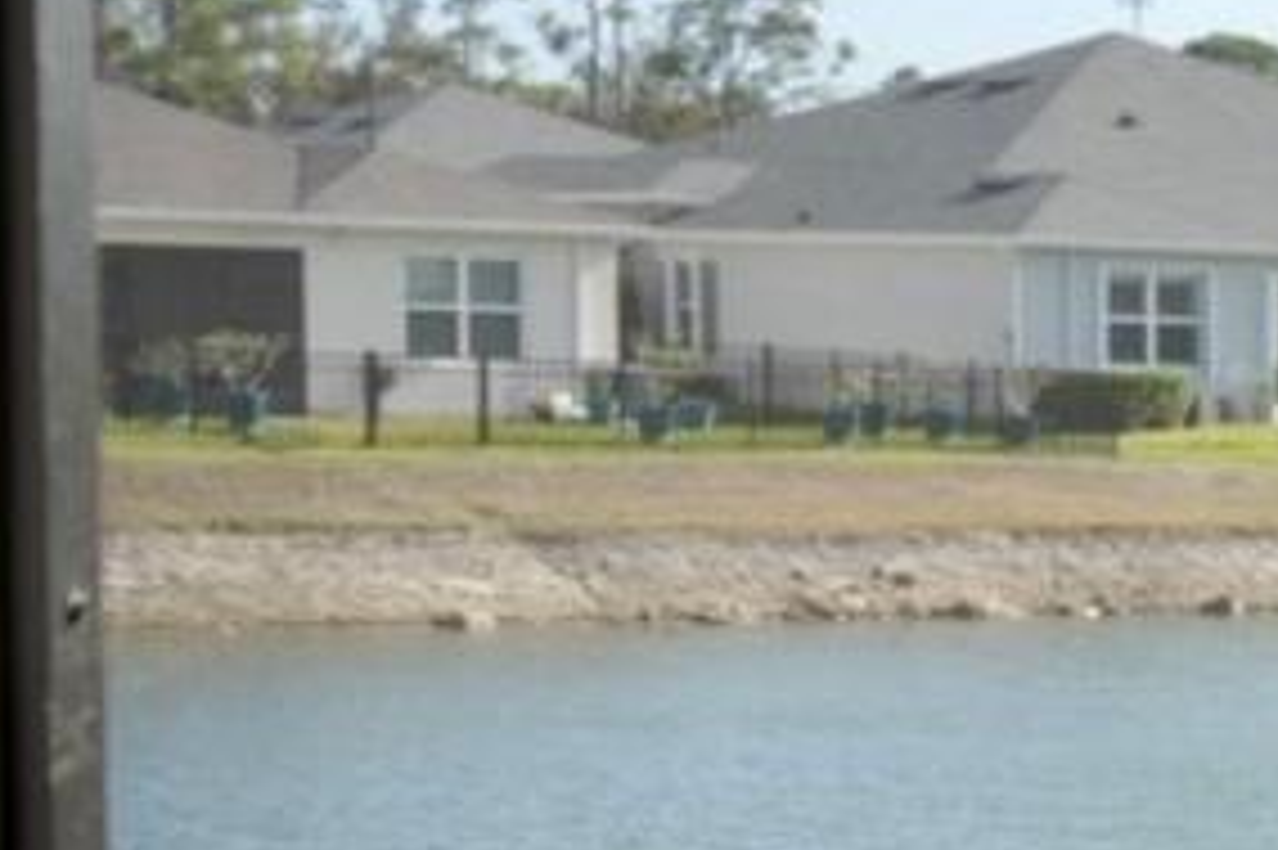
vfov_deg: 8.6
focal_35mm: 158
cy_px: 902
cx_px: 3200
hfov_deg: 10.8
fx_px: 5606
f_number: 4.5
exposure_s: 1/200
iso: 100
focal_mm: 28
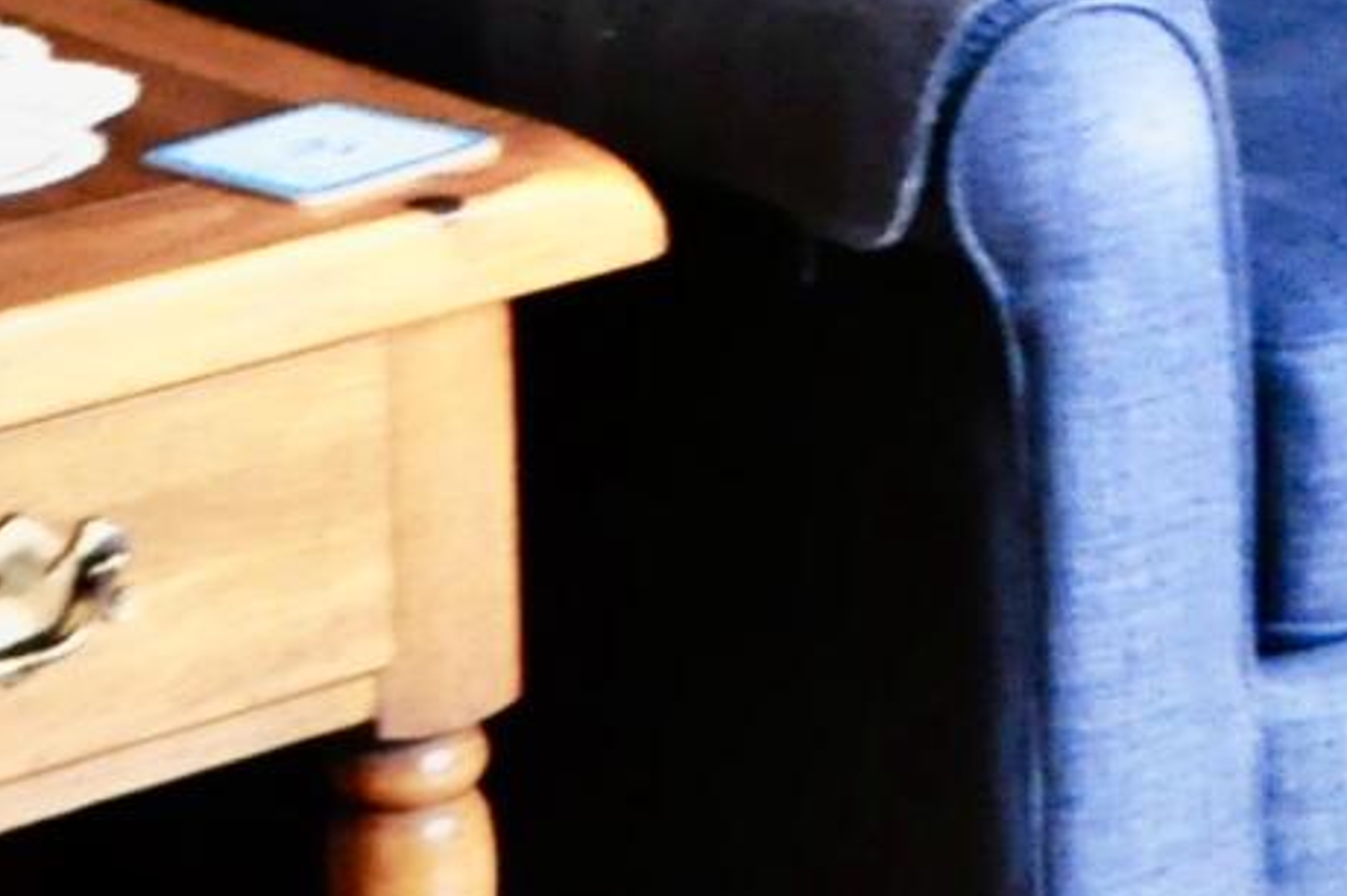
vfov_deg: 7.2
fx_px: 6580
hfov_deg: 10.8
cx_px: 2536
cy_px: -1511
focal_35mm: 176
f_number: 5.6
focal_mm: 18
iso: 800
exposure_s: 1/6
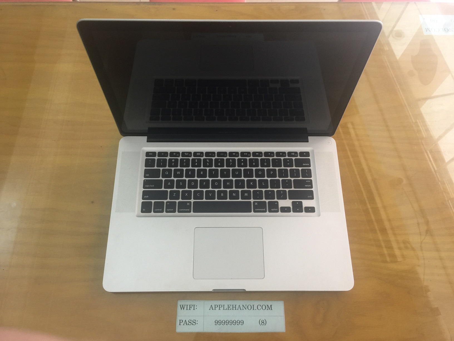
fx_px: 380
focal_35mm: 29
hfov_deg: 61.7
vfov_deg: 48.2
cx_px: 227
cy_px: 170
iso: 40
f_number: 2.2
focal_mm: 4.15
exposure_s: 1/33
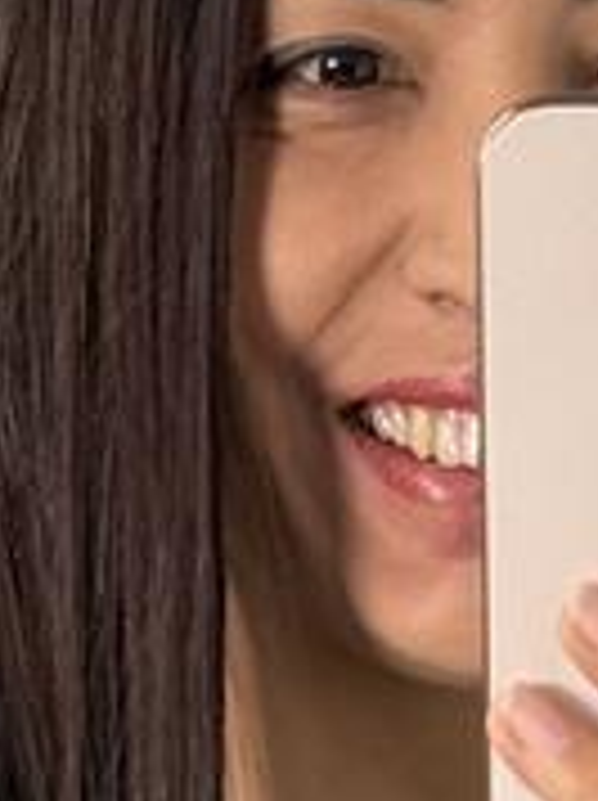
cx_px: 652
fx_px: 8312
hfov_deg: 4.1
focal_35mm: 360
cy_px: 2009
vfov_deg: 5.3
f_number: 1.78
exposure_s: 1/142
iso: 80
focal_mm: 6.76
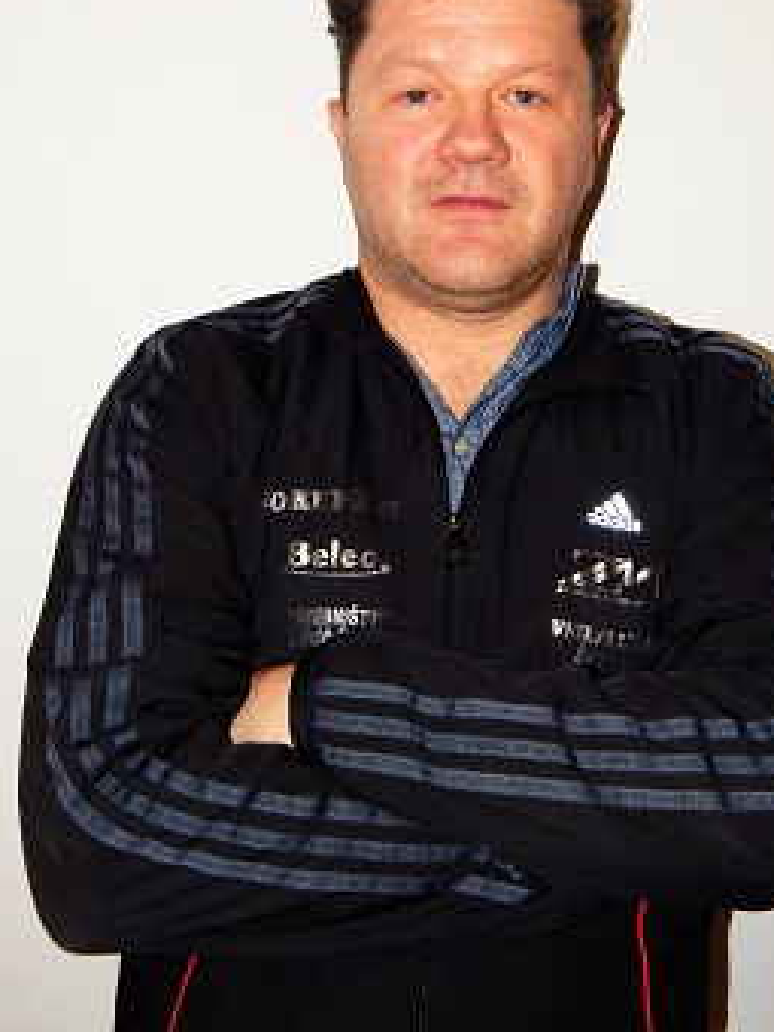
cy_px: 477
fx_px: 1193
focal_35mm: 40
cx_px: 449
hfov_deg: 35.9
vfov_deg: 46.8
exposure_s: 1/30
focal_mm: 6.1
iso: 200
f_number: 3.3
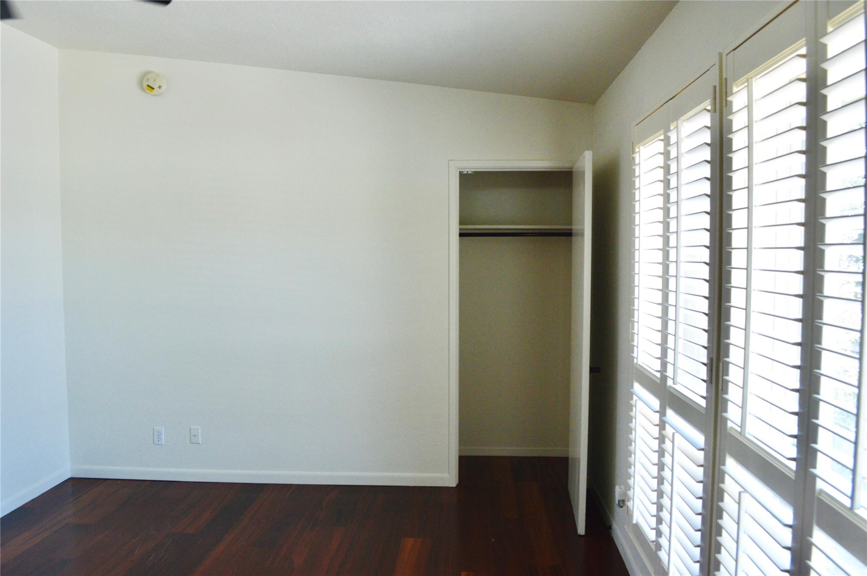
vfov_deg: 47.8
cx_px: 434
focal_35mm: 27
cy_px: 288
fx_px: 650
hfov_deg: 67.4
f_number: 6.3
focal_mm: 18
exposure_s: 1/60
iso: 800
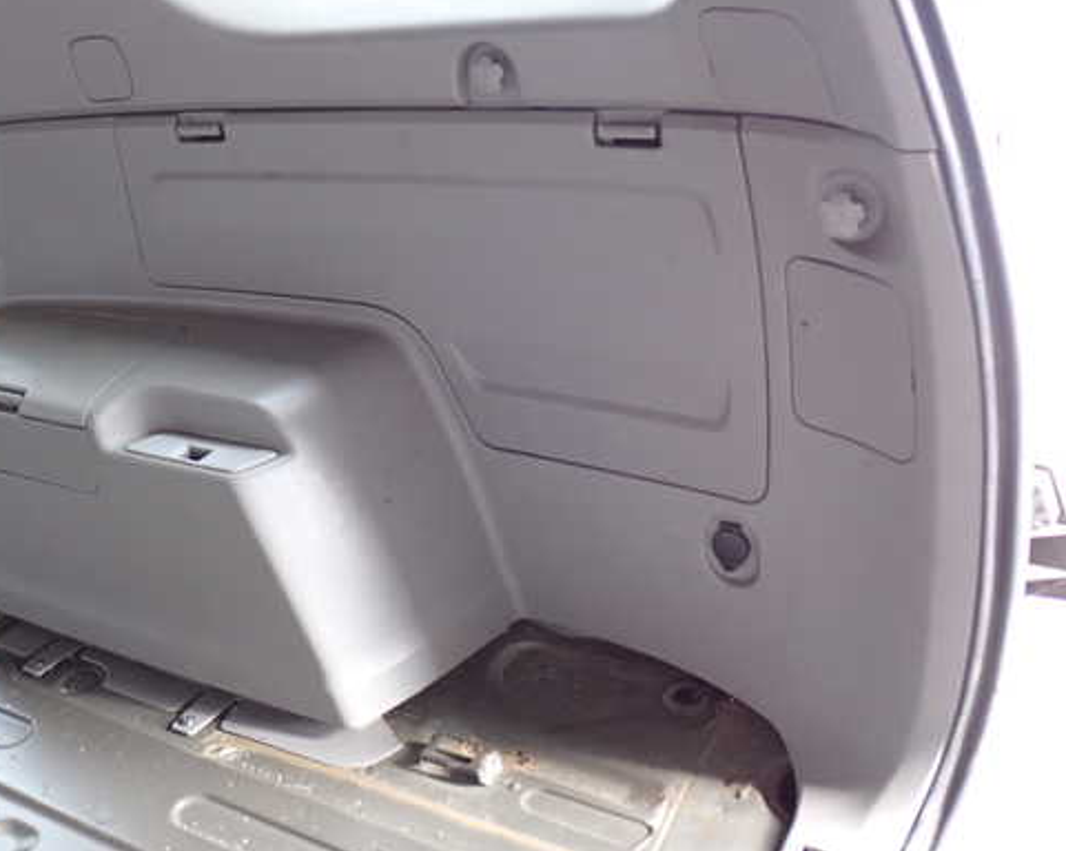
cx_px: 423
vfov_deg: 38.2
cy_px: 434
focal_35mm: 39
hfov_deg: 46.6
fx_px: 1229
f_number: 2.4
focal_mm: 5.79
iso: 200
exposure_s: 1/30
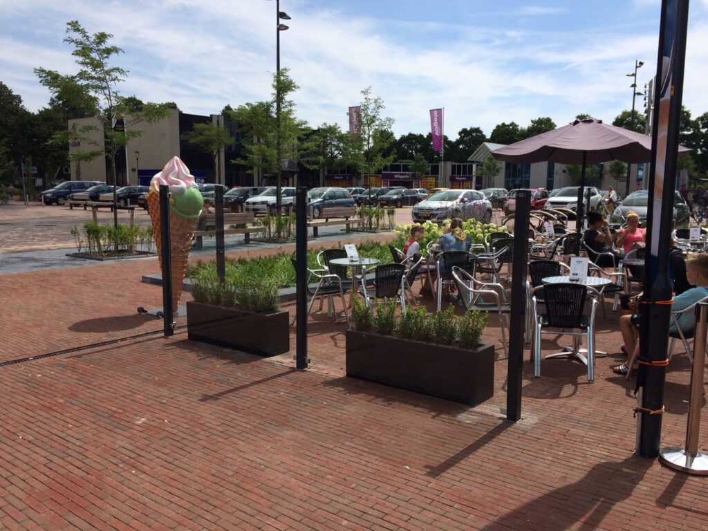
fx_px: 593
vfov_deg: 48.2
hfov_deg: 61.7
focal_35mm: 29
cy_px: 266
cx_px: 354
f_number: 2.2
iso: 32
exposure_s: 1/3731
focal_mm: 4.15
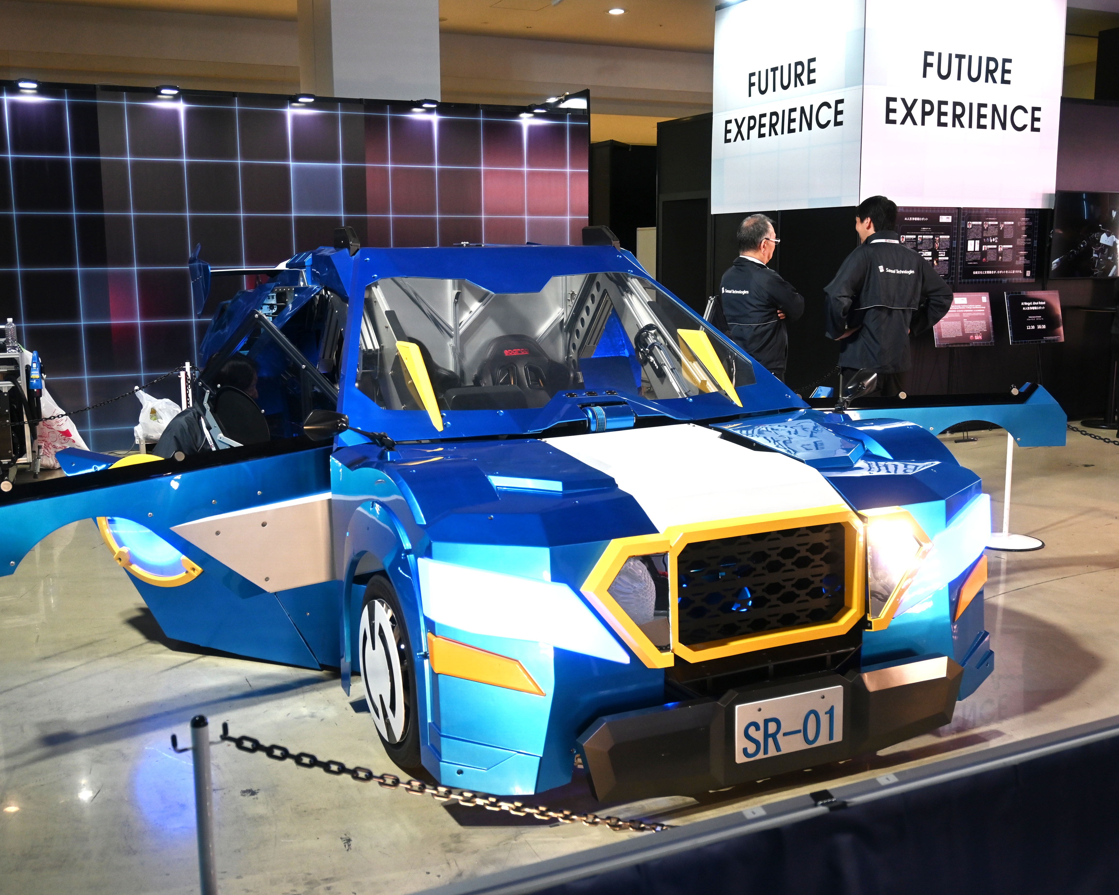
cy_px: 448
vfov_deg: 41.6
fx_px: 1178
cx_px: 565
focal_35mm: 36
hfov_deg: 50.8
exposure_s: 1/125
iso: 640
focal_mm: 21
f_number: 4
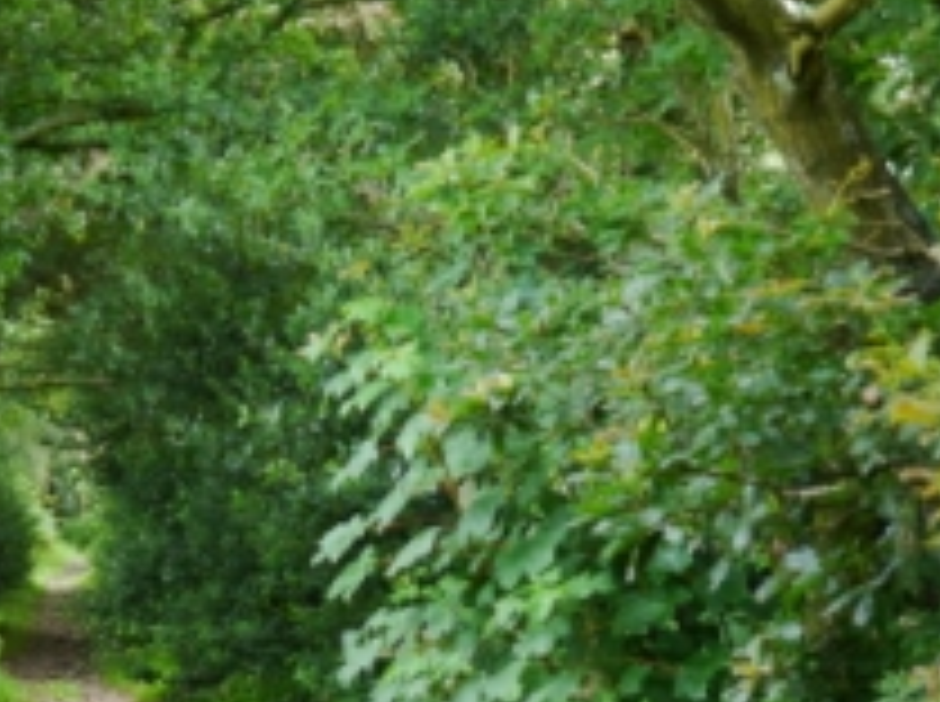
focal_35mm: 174
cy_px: 612
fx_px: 4717
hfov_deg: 11.3
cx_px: 36
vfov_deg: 8.5
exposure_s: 1/10
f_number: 5.6
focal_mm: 42
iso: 800
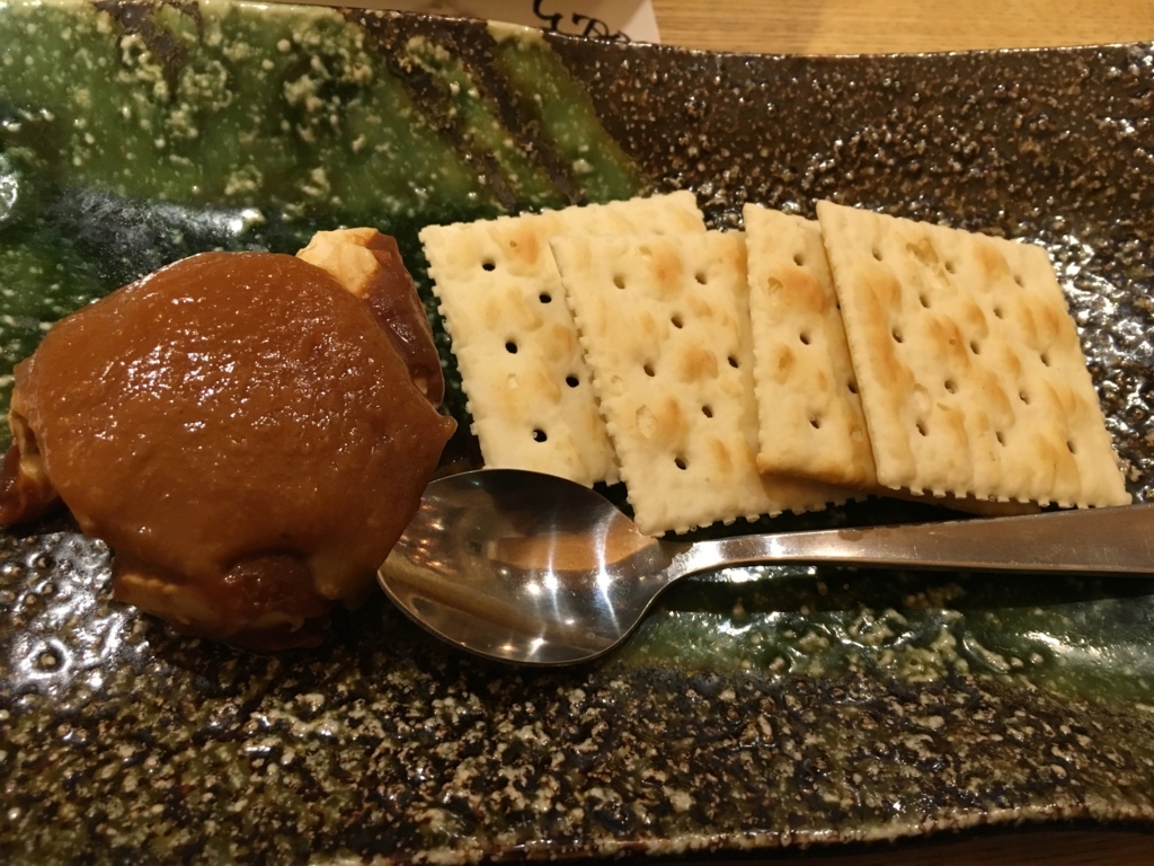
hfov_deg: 61.7
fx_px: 967
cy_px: 433
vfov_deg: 48.2
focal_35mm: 29
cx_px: 577
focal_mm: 4.15
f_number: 2.2
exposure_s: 1/30
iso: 125
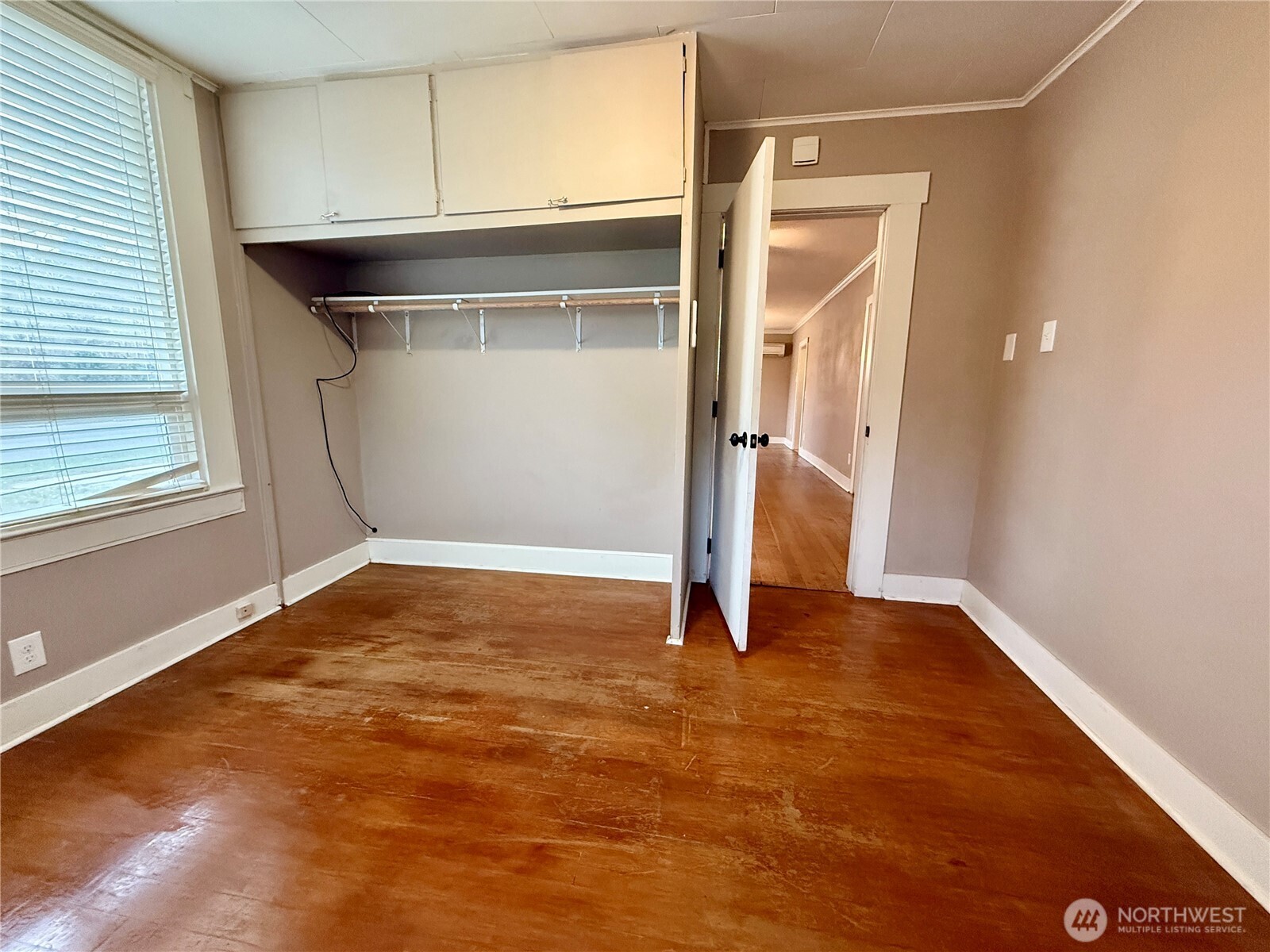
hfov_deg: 102.1
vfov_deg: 85.7
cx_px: 635
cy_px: 476
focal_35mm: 14
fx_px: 514
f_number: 2.2
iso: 640
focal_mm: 2.22
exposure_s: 1/60
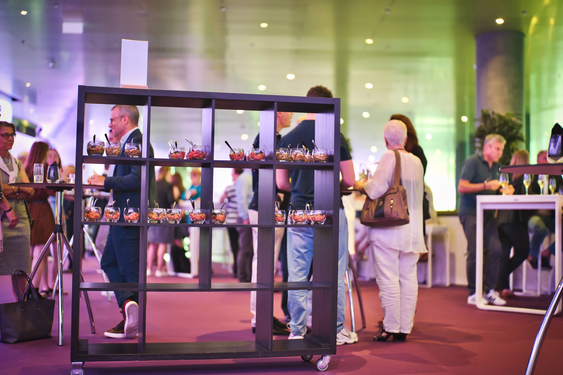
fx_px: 782
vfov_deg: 27.0
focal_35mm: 50
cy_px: 188
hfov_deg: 39.6
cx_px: 282
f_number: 1.2
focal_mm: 50
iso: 320
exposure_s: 1/125
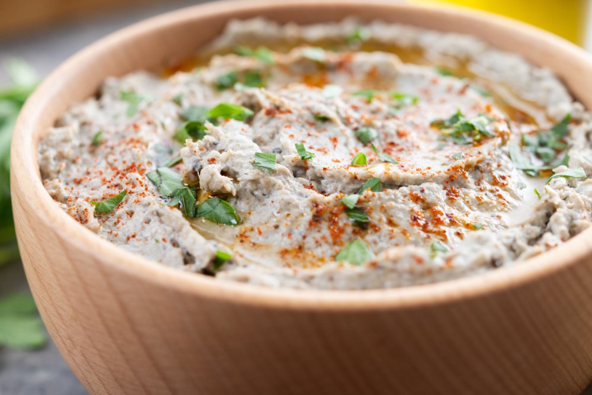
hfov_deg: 22.6
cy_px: 198
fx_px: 1480
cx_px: 296
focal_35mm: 90
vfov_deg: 15.2
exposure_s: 1/200
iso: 100
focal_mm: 60
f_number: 5
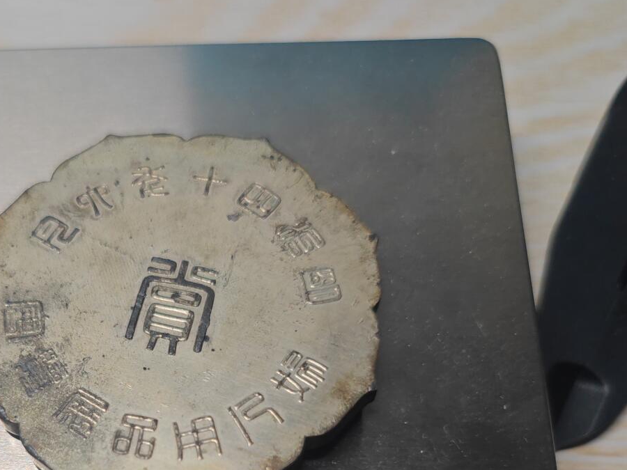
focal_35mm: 54
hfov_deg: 34.8
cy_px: 508
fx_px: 978
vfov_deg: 25.2
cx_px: 162
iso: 50
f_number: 1.6
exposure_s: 1/130
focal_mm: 7.62
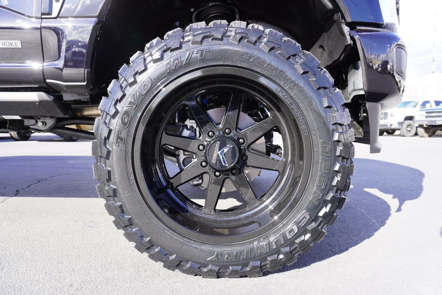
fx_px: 295
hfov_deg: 73.7
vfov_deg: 53.2
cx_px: 221
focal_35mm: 24
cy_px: 148
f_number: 5
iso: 100
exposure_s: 1/80
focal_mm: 16
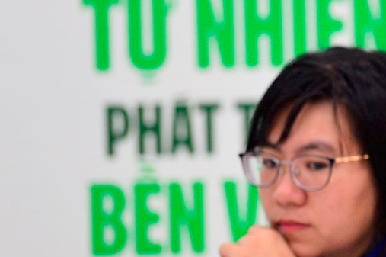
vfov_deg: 2.2
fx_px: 6695
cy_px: 93
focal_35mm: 625
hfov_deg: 3.3
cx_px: 503
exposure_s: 1/250
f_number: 2.8
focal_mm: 165
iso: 1250
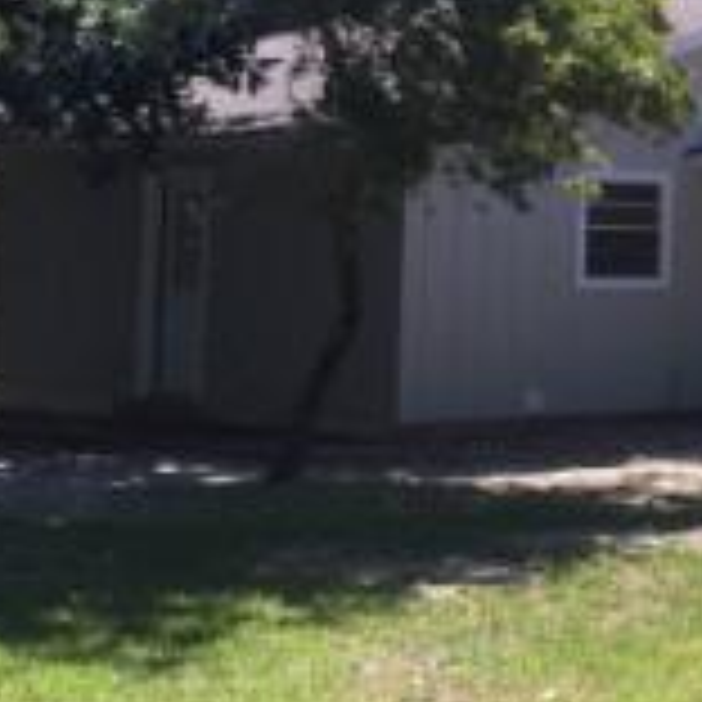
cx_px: 1192
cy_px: 225
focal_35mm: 105
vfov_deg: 16.5
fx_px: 2409
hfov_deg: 14.8
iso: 40
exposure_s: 1/964
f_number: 2.2
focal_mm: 4.15
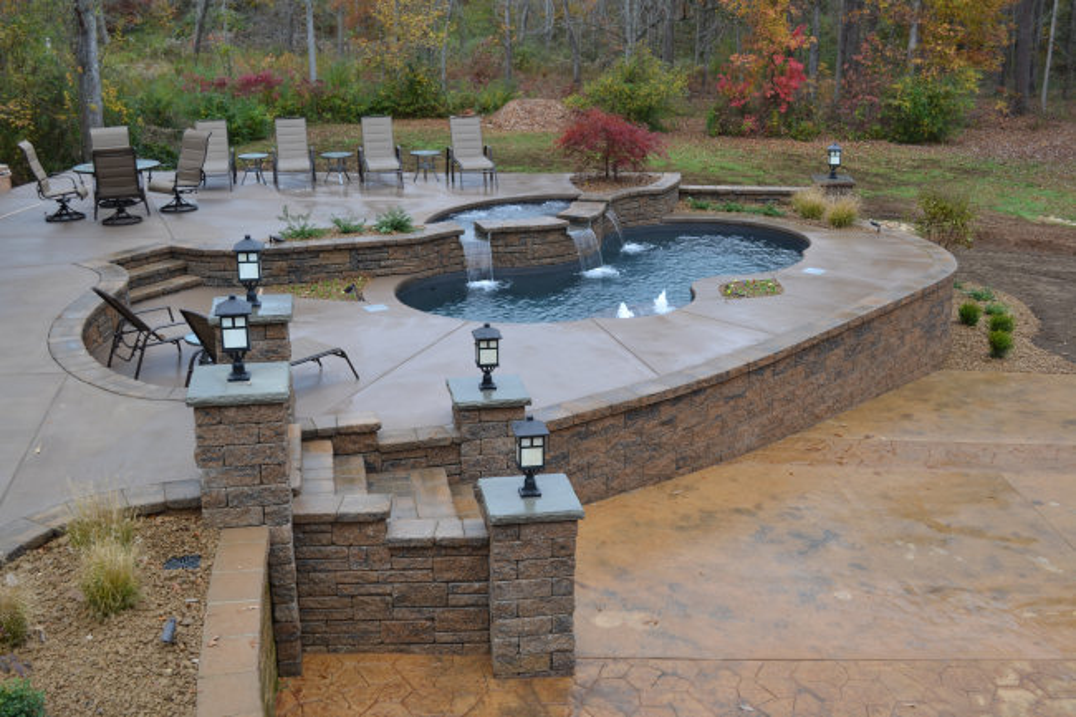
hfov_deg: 49.6
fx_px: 1165
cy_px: 358
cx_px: 538
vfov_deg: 34.2
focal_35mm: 39
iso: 125
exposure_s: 1/125
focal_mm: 26
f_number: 5.6
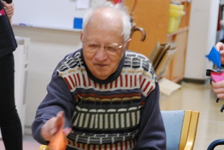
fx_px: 1513
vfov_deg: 5.7
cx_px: 91
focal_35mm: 243
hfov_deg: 8.5
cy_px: 99
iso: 1600
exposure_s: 1/40
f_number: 6
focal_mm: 112
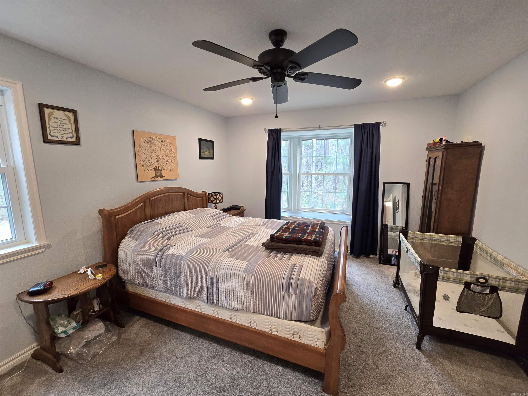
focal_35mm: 13
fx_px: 198
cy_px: 198
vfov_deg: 89.9
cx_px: 264
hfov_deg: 106.2
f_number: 2.2
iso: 250
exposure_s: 1/60.2
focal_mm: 2.2
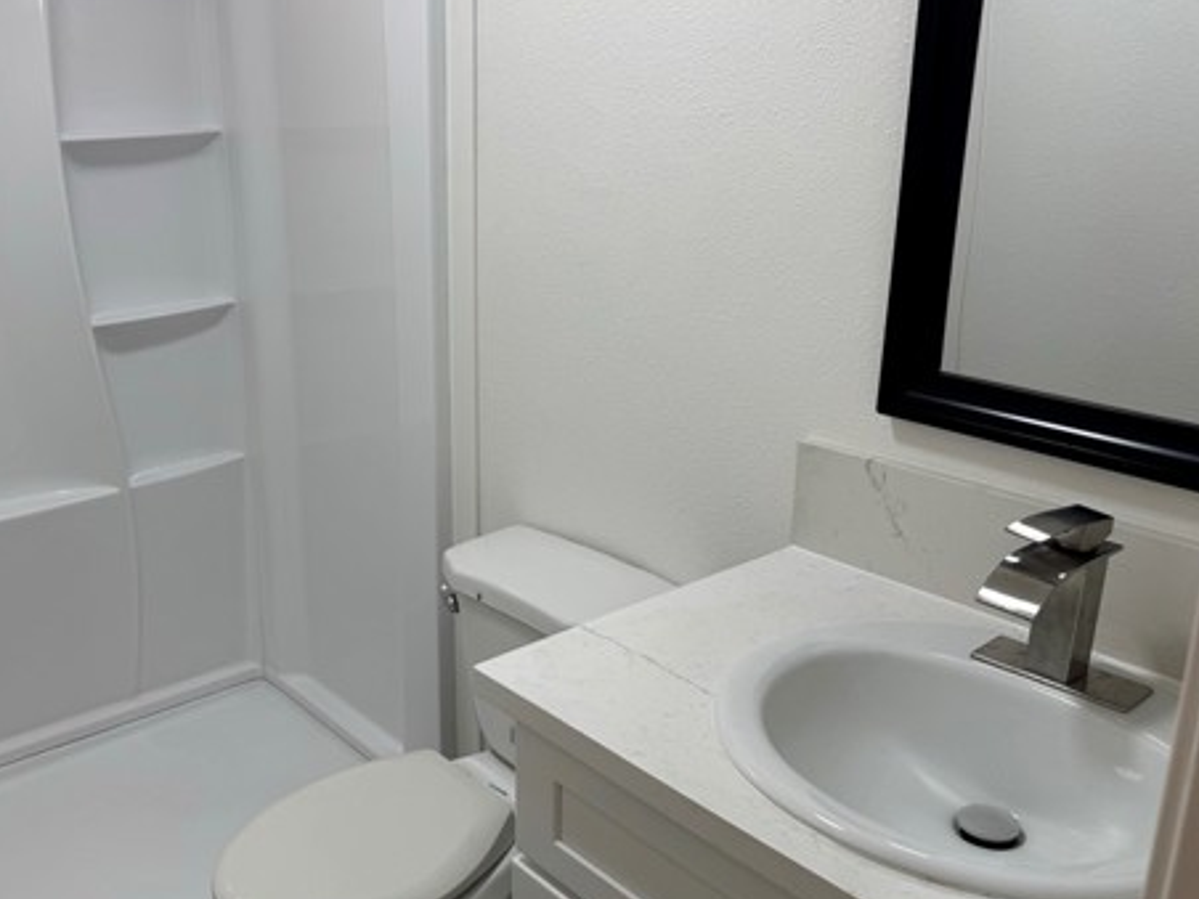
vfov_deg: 41.8
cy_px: 467
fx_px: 1178
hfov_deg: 52.8
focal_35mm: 34
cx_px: 393
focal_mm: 6.76
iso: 64
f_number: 1.78
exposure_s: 1/120
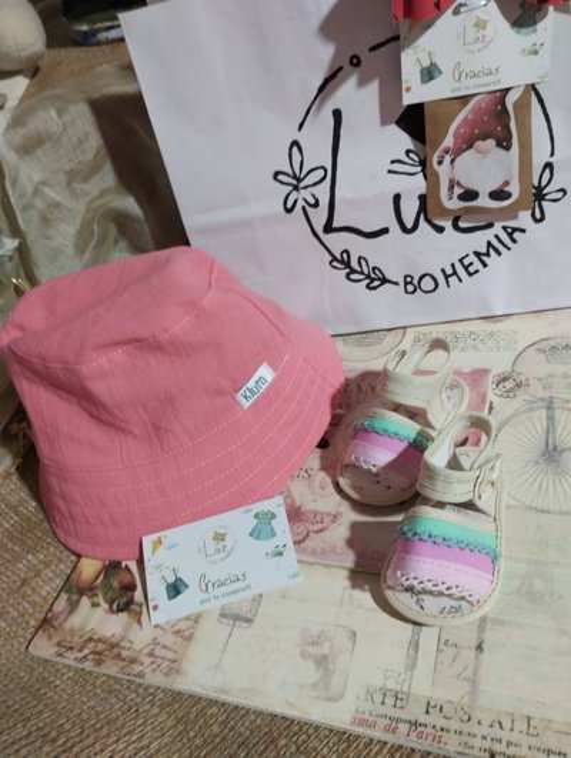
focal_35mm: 28
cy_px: 379
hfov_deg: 49.9
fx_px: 614
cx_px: 286
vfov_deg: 63.4
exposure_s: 1/25
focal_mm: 4.27
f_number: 1.8
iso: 1525
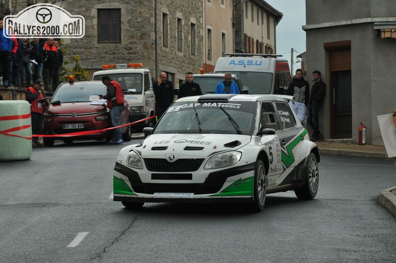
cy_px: 132
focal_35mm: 150
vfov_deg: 9.1
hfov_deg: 13.7
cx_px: 198
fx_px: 1647
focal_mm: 100
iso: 640
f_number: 10
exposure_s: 1/640
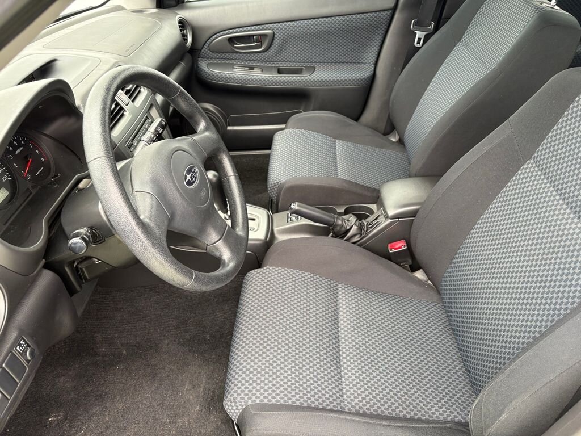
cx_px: 290
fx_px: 436
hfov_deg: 67.3
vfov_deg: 53.1
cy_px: 218
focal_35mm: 26
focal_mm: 5.96
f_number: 1.6
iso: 125
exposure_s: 1/87
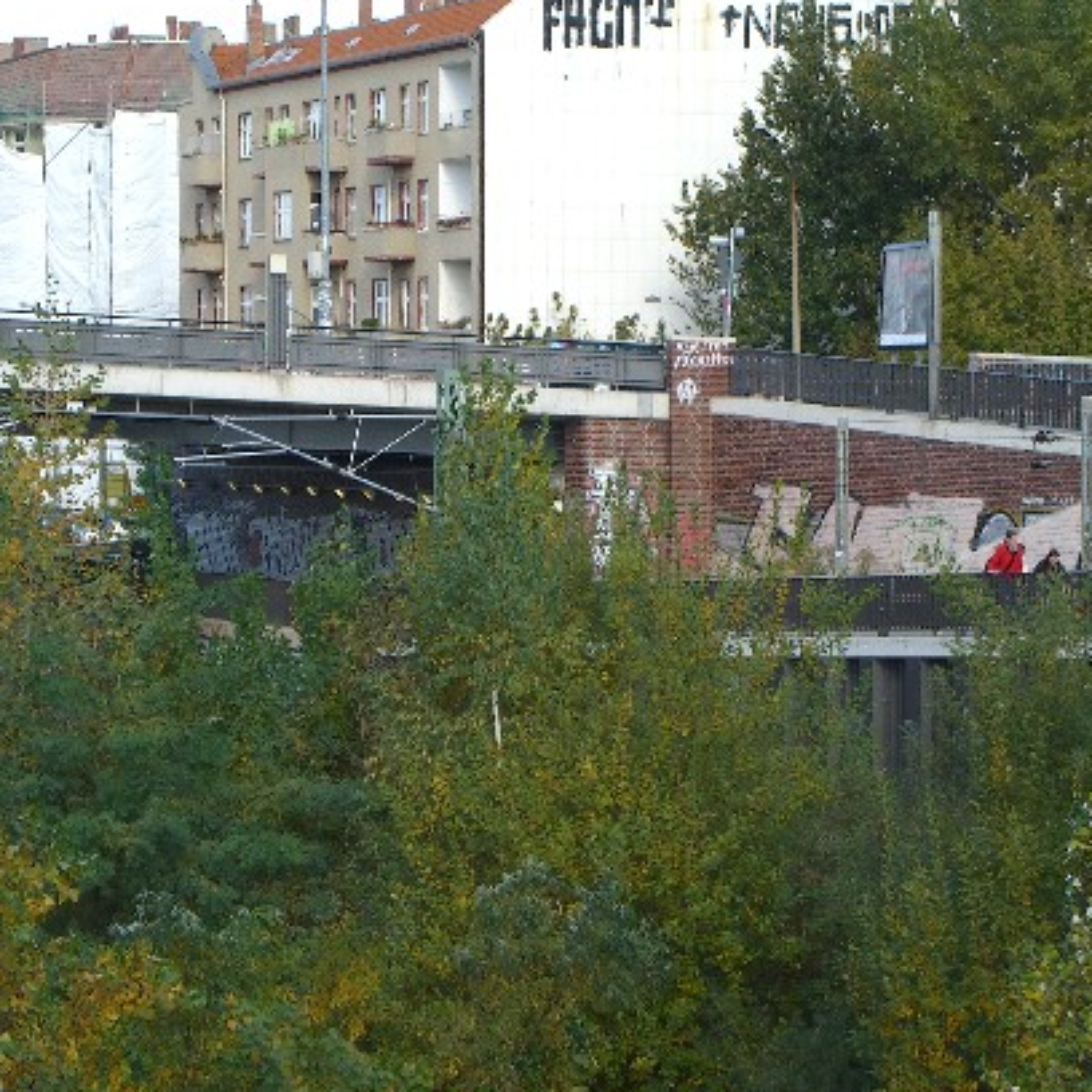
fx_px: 4283
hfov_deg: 14.5
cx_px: 518
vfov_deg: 14.5
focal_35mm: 120
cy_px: 550
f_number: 4.8
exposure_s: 1/160
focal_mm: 19.7
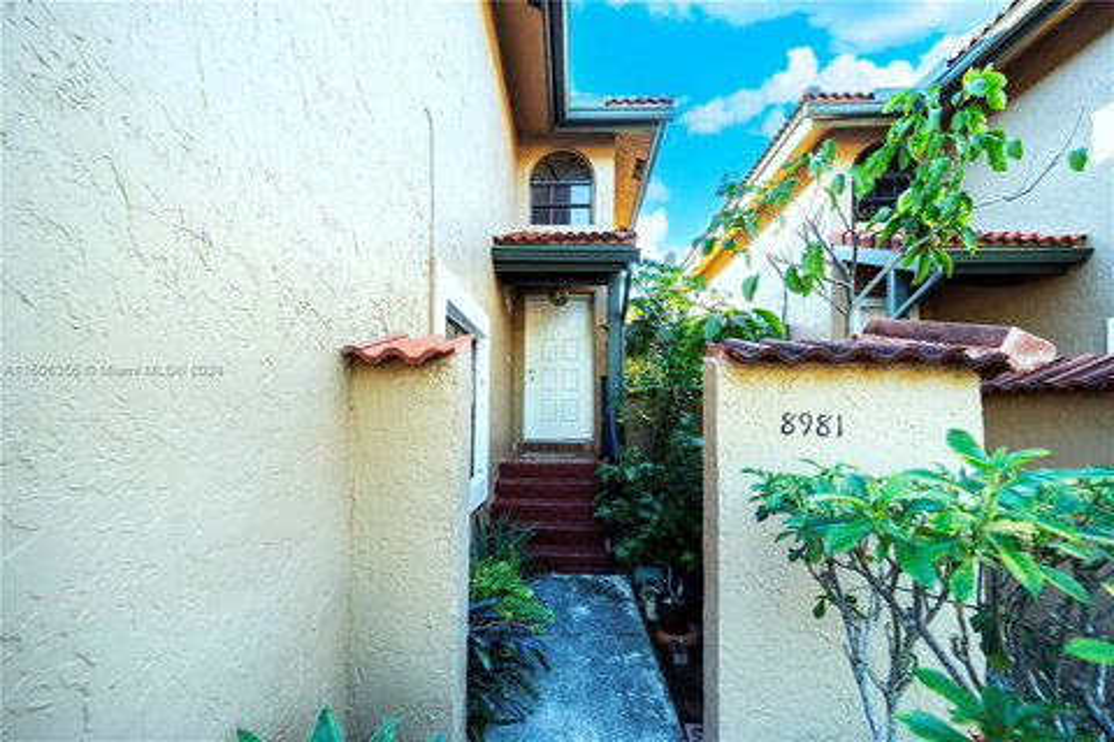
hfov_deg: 104.3
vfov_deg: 81.2
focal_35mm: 14
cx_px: 557
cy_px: 371
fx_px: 433
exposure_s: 1/125
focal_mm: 14
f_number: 4.5
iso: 1000
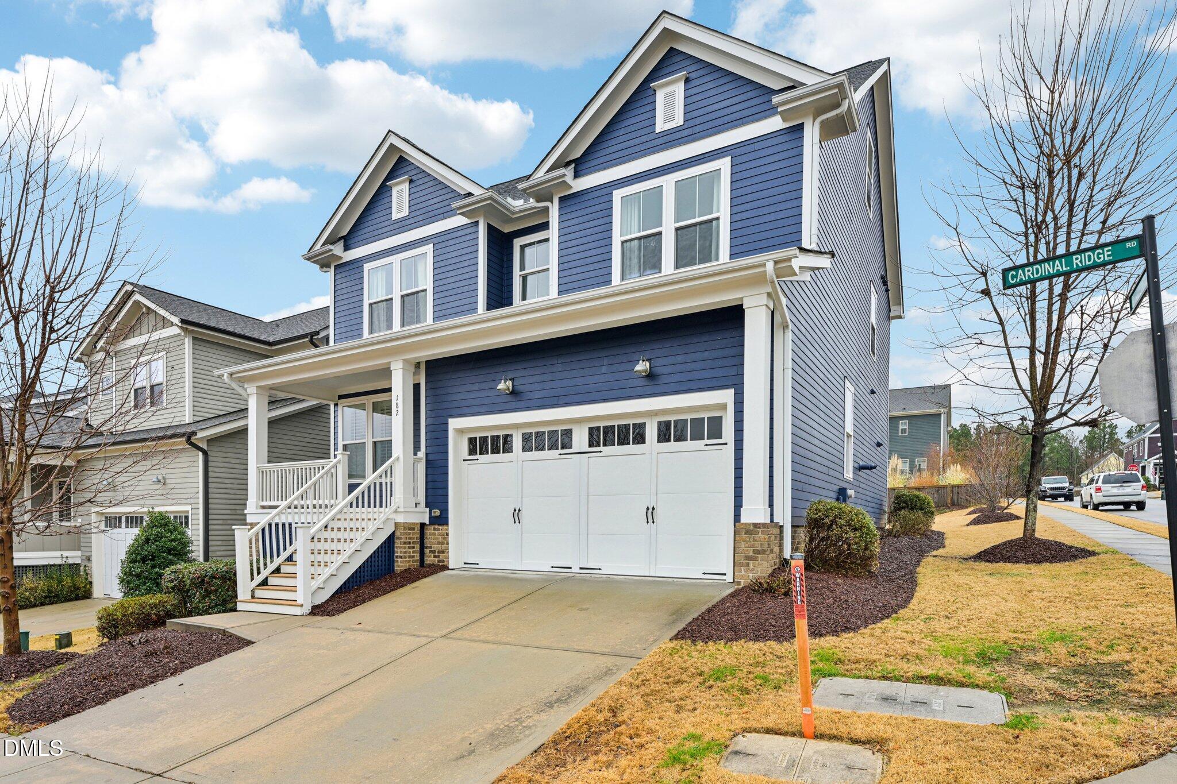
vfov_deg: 67.4
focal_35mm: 18
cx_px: 588
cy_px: 392
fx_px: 588
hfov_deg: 90.0
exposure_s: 1/40
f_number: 8
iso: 125
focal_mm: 18
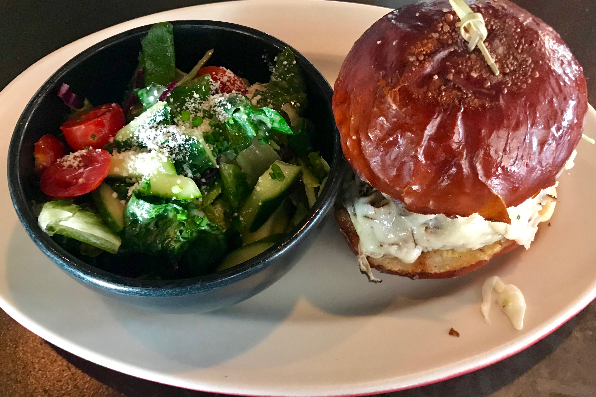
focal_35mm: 34
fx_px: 563
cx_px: 291
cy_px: 212
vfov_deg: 38.9
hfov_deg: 55.8
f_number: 1.8
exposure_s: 1/11
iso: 100
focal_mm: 3.99
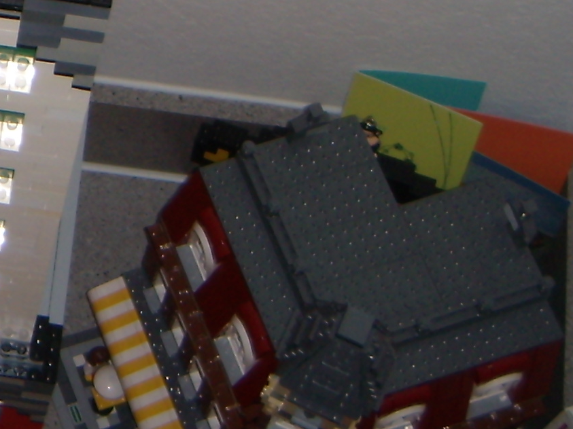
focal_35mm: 127
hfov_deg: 14.5
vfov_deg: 11.4
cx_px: -285
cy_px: -134
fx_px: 2102
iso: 64
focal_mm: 6.4
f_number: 3.5
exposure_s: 1/60.2
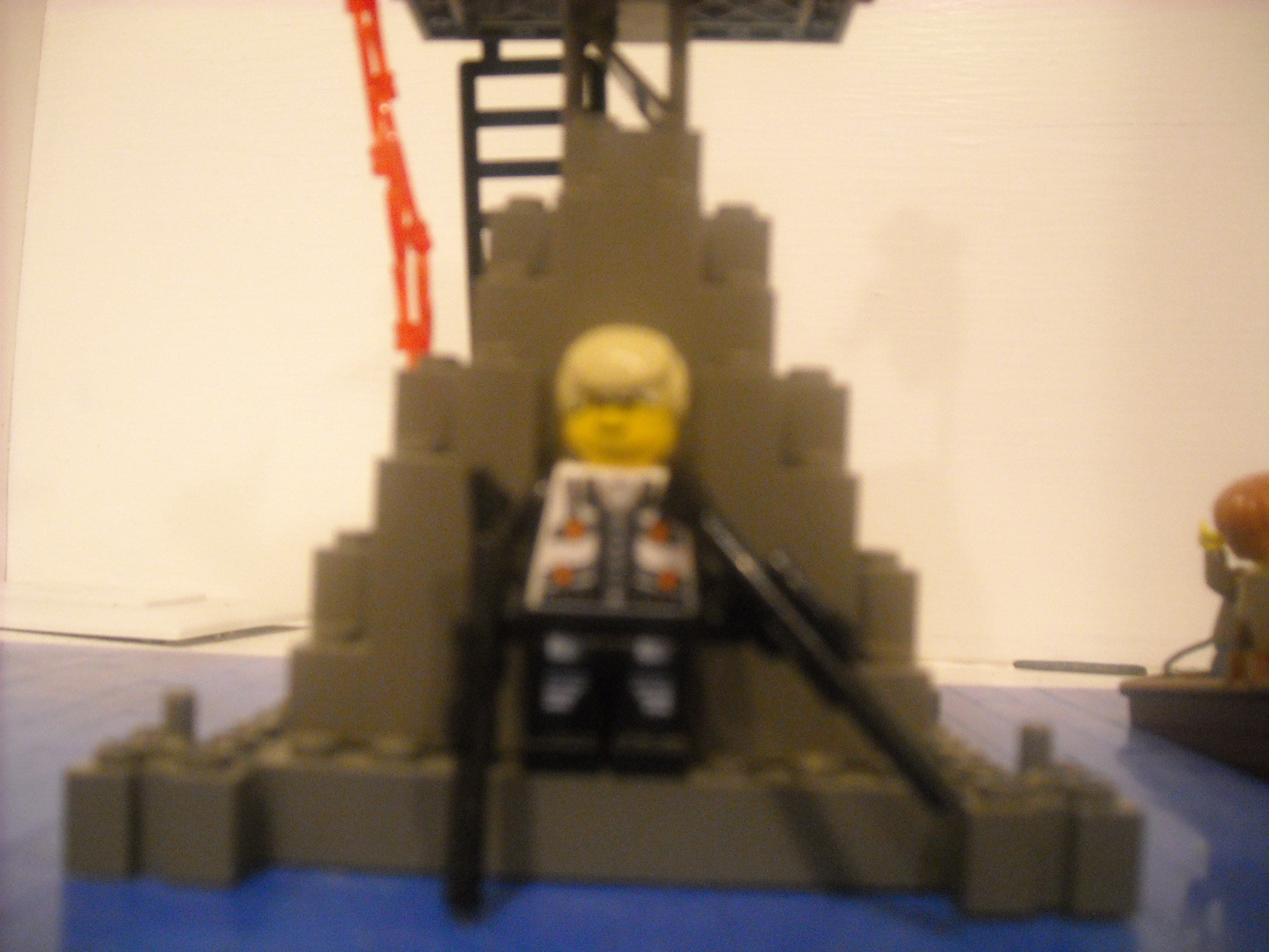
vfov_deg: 40.7
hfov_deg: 52.6
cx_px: 634
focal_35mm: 35
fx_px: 1283
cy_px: 476
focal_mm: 5.7
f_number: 2.8
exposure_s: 1/16
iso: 400
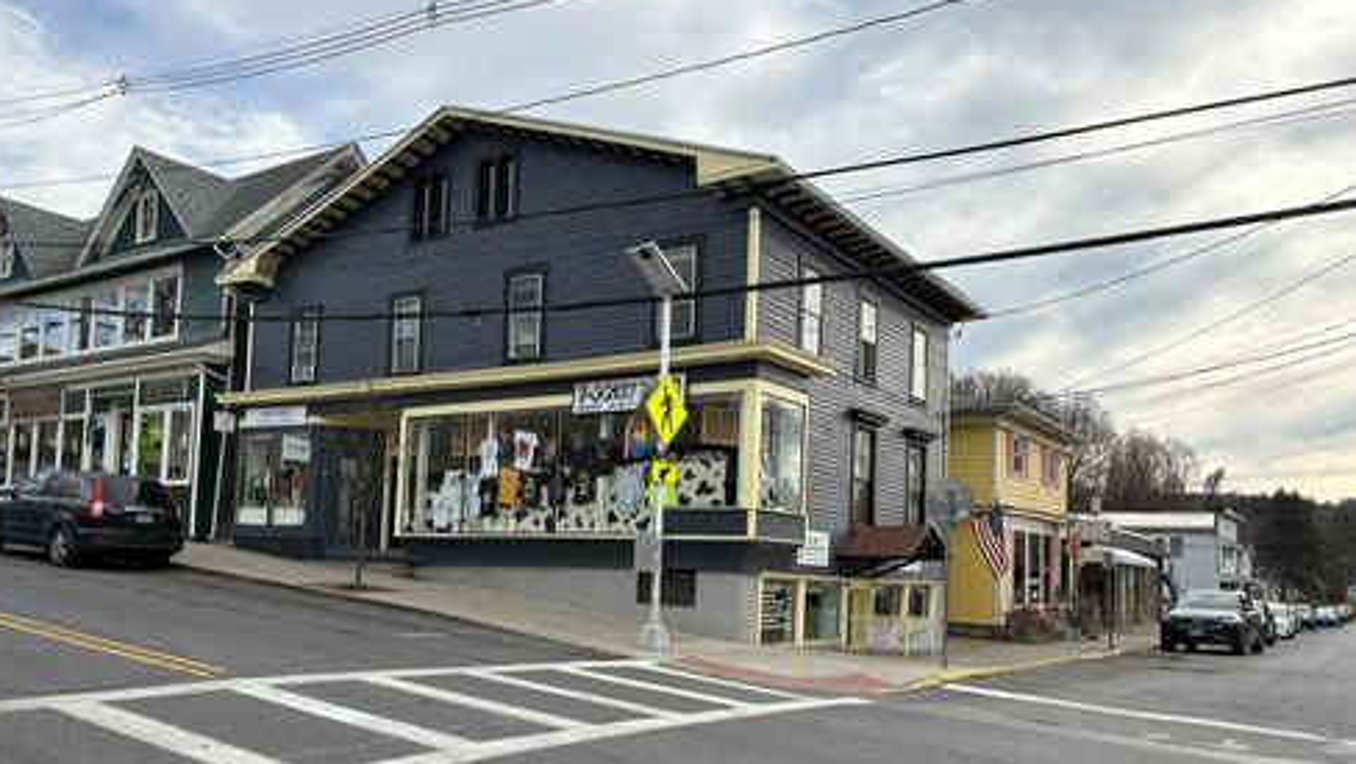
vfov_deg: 39.9
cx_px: 664
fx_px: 1043
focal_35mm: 29
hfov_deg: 66.0
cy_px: 488
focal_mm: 5.96
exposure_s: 1/2747
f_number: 1.6
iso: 64
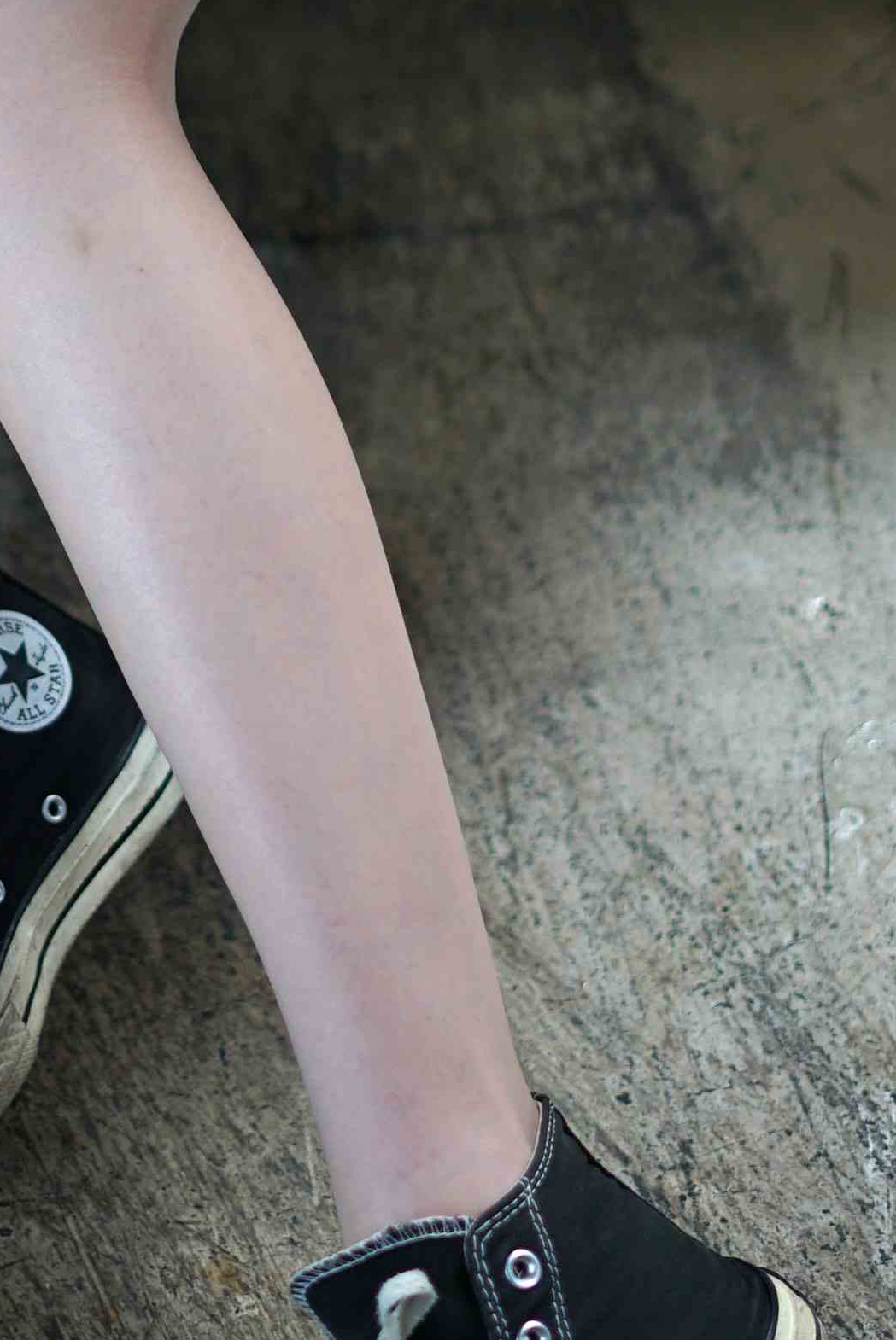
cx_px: 104
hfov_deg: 10.1
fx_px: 5032
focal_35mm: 135
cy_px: 264
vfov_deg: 15.1
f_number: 1.8
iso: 200
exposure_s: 1/250
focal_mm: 50
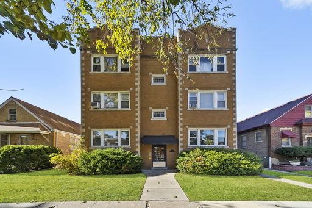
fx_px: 104
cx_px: 156
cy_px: 104
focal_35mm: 12
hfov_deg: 112.6
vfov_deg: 90.0
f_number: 8
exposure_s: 1/640
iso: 640
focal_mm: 12
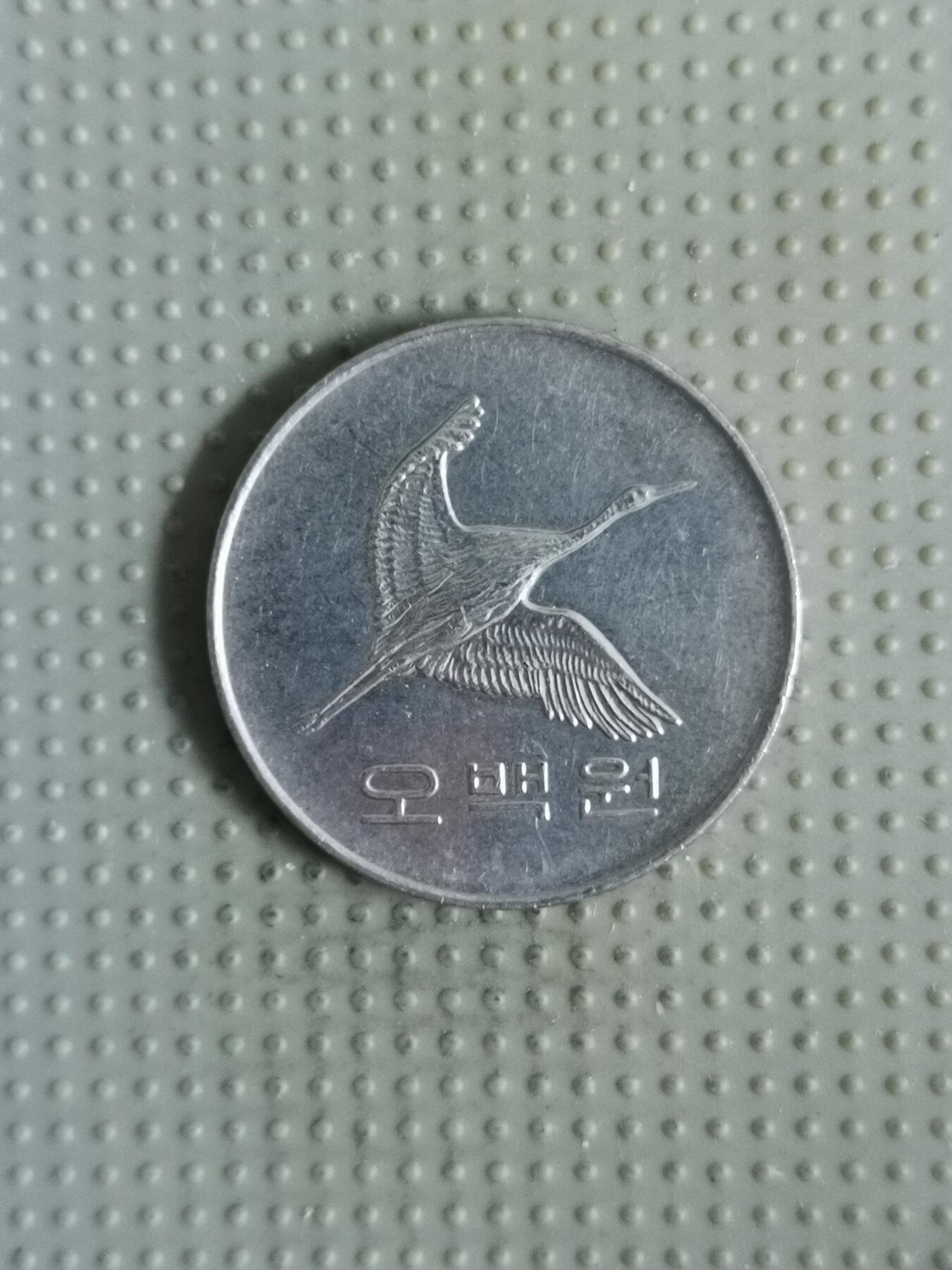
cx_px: 476
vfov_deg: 36.8
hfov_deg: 28.0
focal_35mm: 52
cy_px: 635
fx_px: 1907
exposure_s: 1/25.7
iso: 500
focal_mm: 4.75
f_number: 1.8
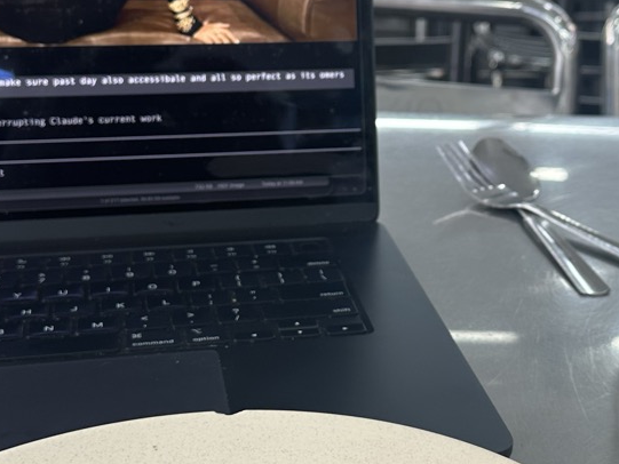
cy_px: 200
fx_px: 1270
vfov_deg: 20.7
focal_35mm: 71
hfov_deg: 27.3
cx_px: 406
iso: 64
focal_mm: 6.86
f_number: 1.78
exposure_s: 1/100
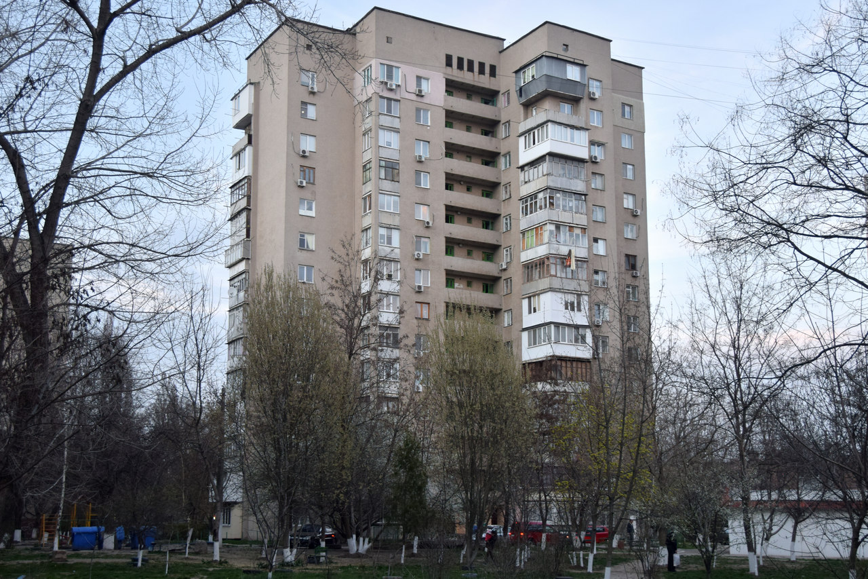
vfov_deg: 33.0
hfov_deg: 47.9
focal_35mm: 40
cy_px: 290
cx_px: 434
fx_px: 976
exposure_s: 1/40
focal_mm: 27
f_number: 4
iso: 360
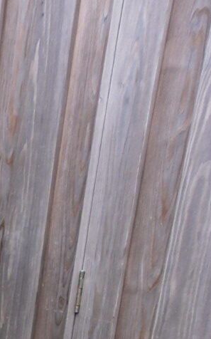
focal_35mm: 77
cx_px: -126
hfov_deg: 15.3
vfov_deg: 23.6
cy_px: 444
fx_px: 709
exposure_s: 1/80
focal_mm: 4.8
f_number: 2.9
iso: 100
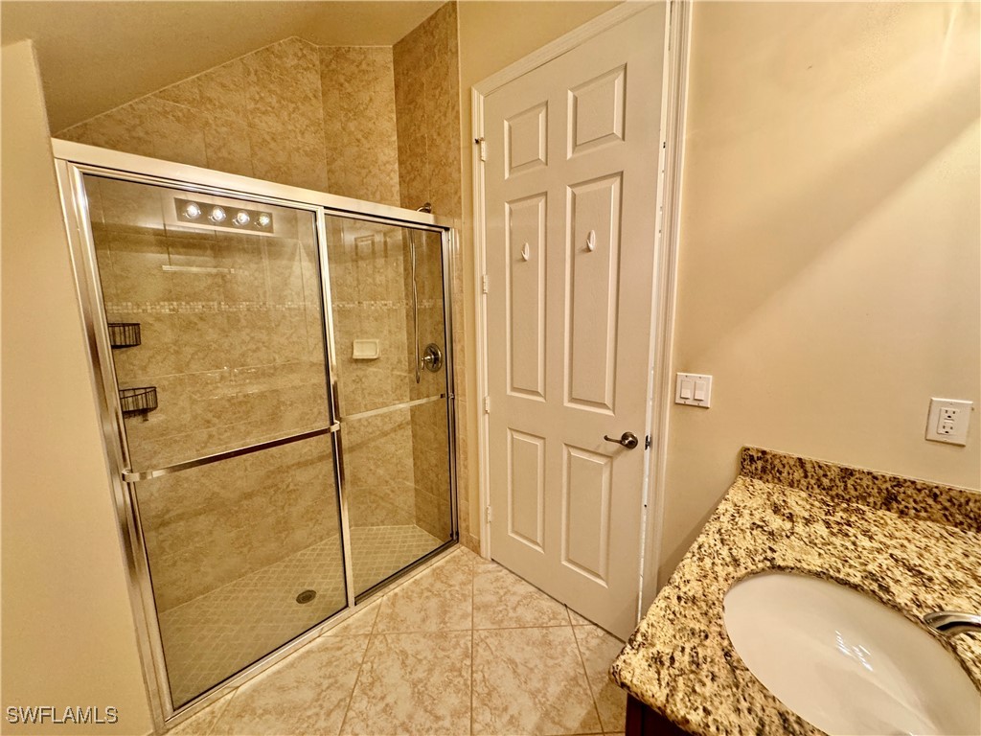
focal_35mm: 14
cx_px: 490
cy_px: 368
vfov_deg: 85.7
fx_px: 397
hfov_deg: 102.1
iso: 250
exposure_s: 1/60
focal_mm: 2.22
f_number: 2.2
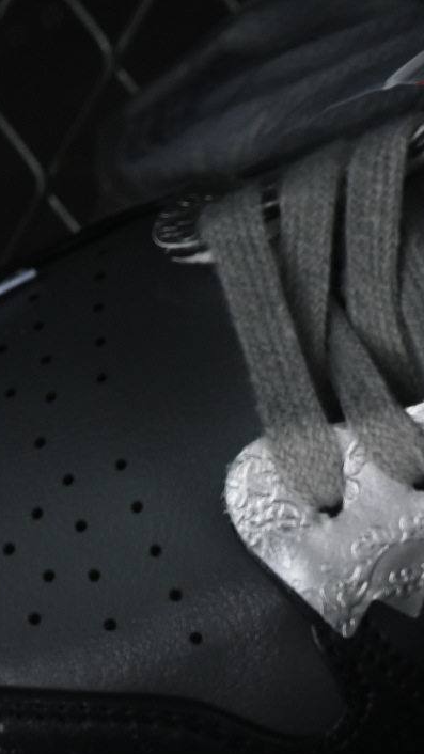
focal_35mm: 310
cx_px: 826
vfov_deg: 6.9
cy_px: 717
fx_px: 6198
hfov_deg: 3.9
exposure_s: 1/60
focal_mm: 50
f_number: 6.3
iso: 160
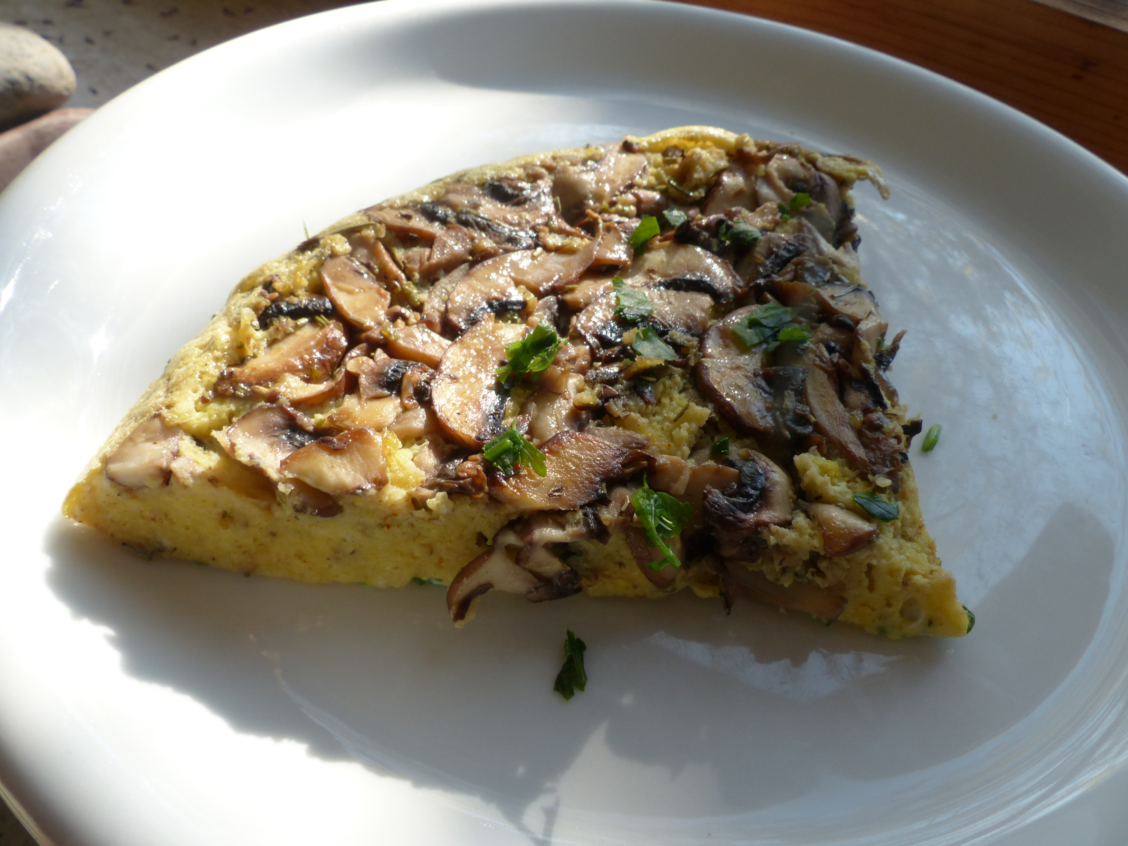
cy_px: 423
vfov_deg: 54.9
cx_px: 564
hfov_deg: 69.4
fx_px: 815
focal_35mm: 25
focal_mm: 4.5
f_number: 4
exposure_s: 1/160
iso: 100
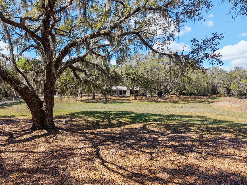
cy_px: 92
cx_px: 124
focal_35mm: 24
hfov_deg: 71.6
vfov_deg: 56.8
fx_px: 171
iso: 230
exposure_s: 1/2500
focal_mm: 8.67
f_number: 1.8
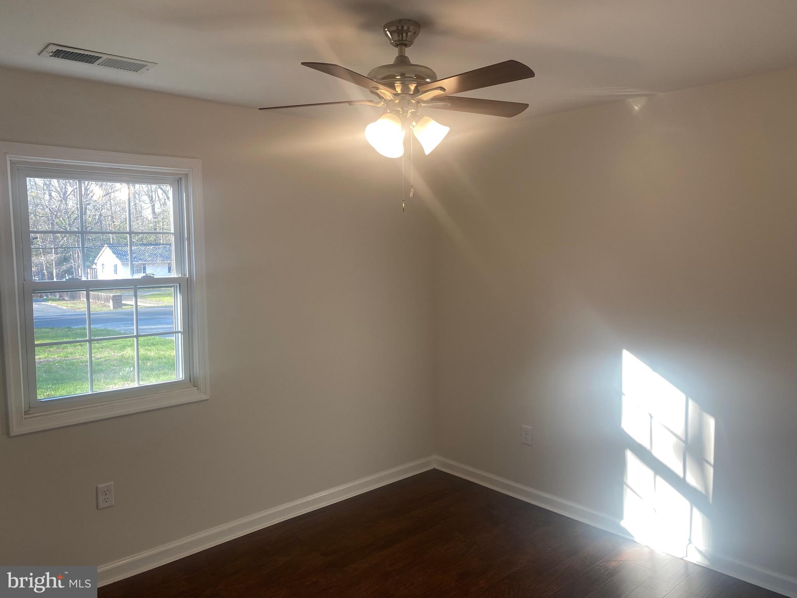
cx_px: 398
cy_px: 299
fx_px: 599
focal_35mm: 26
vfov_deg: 53.1
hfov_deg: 67.3
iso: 50
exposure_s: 1/120
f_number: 1.8
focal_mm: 4.25
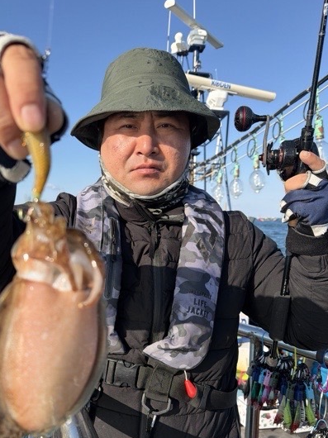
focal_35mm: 29
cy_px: 261
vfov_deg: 61.2
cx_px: 131
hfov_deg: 47.9
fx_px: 367
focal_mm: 6.76
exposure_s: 1/3145
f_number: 1.78
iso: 80
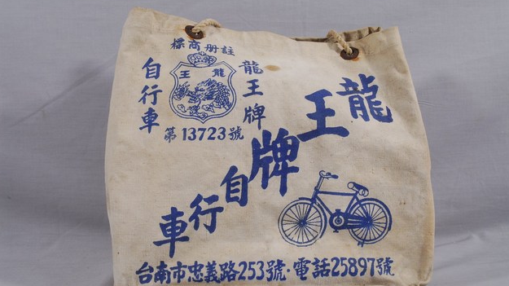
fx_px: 587
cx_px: 258
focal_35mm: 44
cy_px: 150
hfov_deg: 46.9
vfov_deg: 27.3
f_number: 18
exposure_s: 1/60
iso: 100
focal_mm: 27
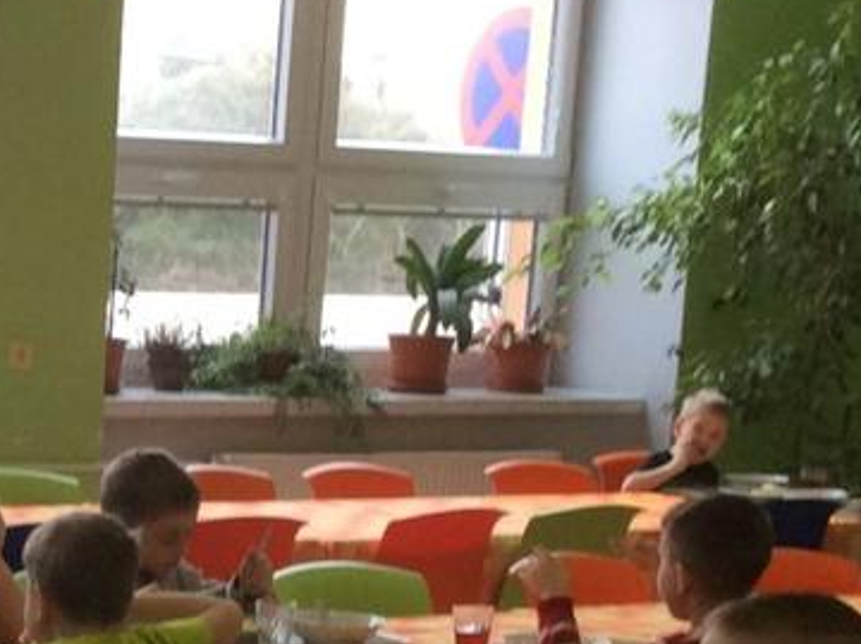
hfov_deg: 16.1
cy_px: 779
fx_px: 2956
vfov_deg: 12.1
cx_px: -98
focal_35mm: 119
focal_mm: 3.3
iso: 64
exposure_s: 1/100
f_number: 2.4
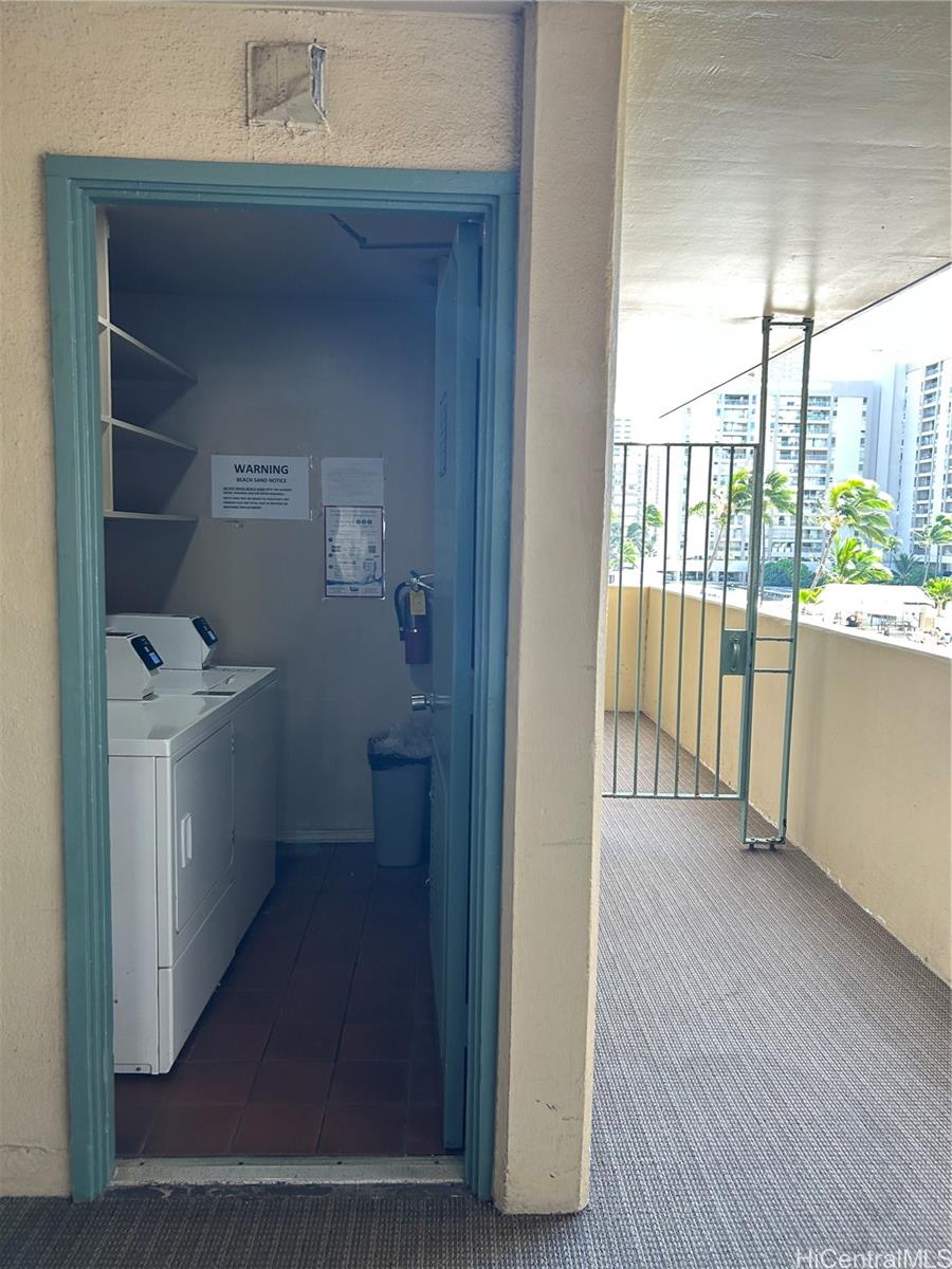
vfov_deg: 67.3
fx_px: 953
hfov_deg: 53.1
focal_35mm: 26
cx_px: 476
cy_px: 634
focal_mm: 5.7
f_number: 1.5
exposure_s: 1/120
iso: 50
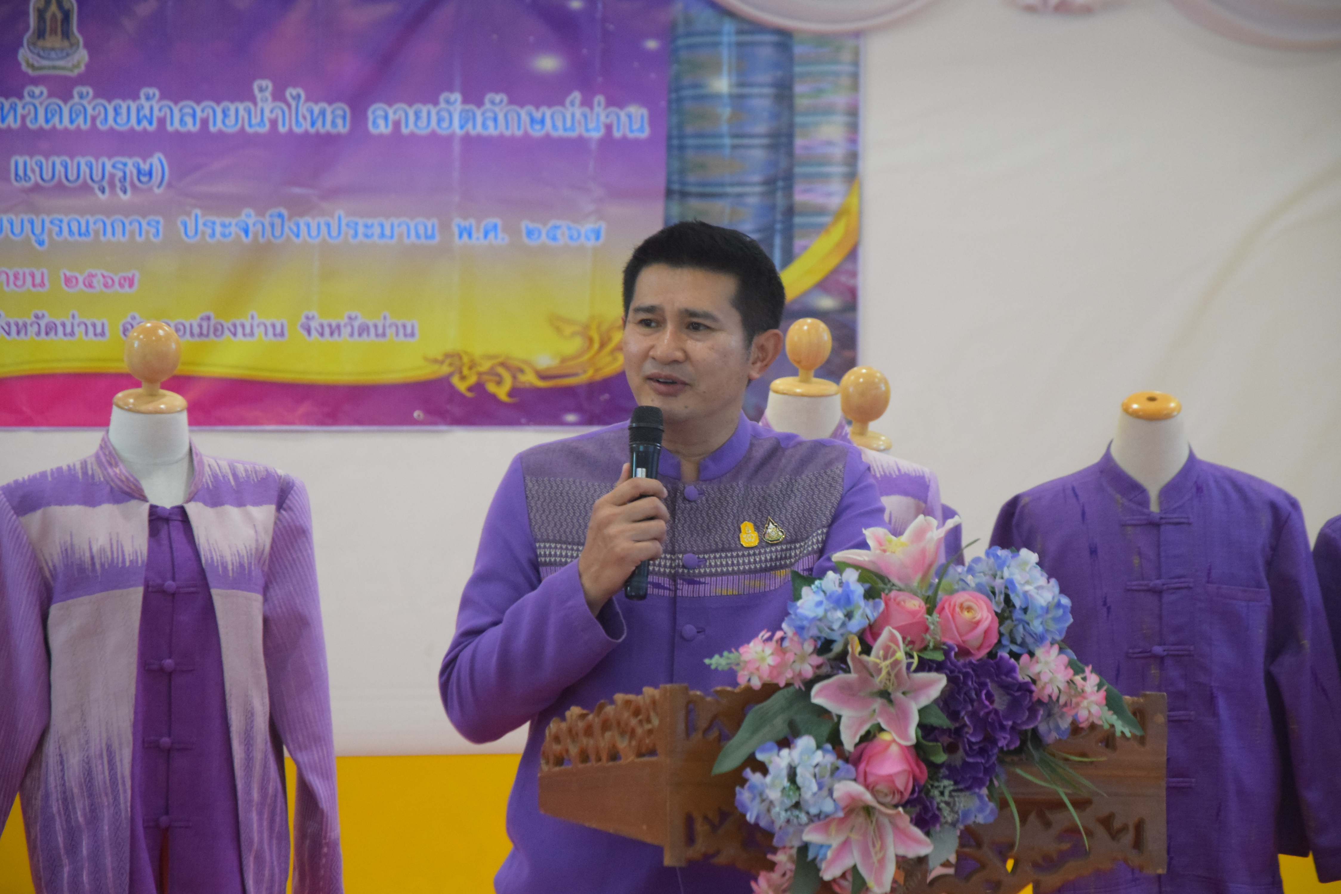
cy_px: 447
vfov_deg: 9.3
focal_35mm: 147
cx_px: 670
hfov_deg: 14.0
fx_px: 5477
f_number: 5.6
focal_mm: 98
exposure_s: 1/125
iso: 2500
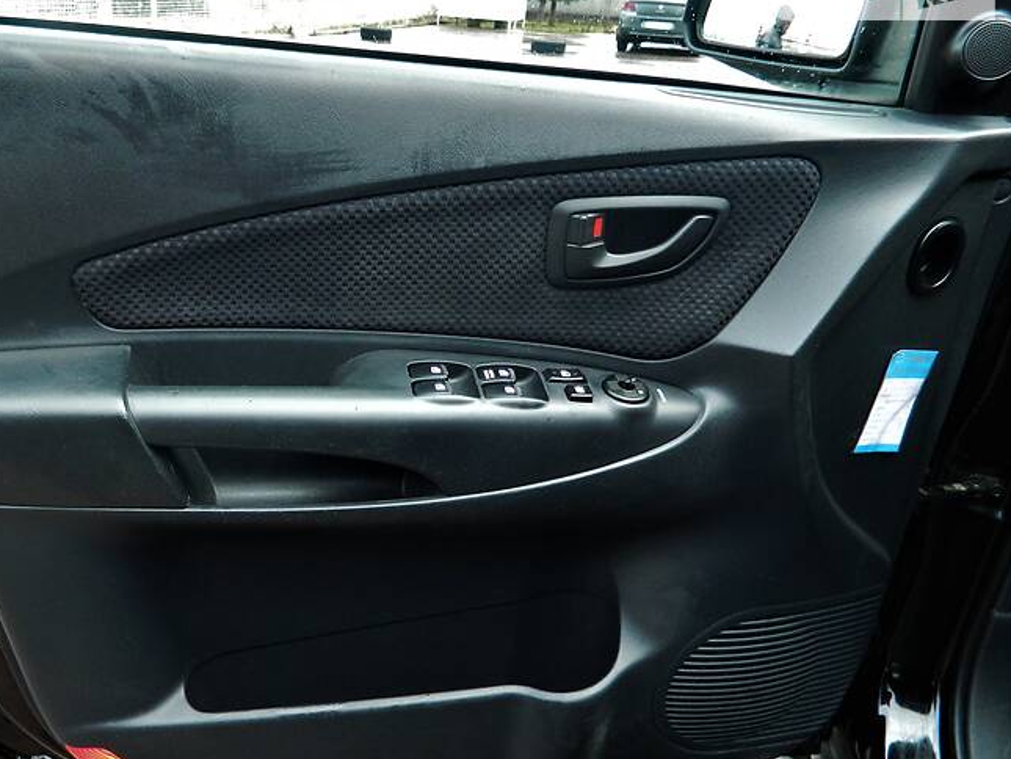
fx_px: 906
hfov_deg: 57.8
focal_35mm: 31
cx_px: 392
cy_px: 405
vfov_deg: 45.4
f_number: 3.1
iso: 220
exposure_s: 1/30
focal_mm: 4.5
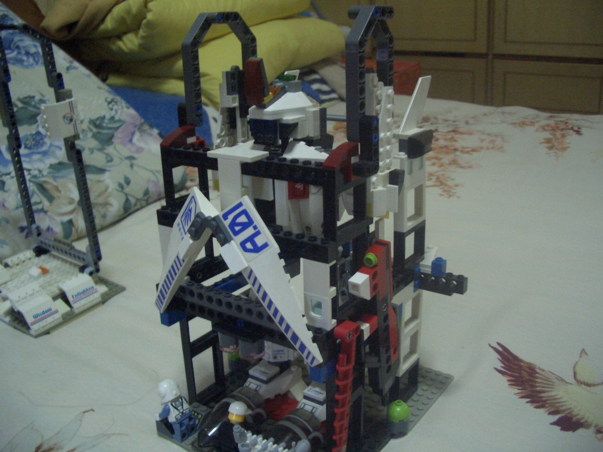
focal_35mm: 35
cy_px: 226
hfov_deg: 52.6
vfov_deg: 40.7
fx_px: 610
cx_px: 302
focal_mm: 5.8
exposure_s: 1/8
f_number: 2.6
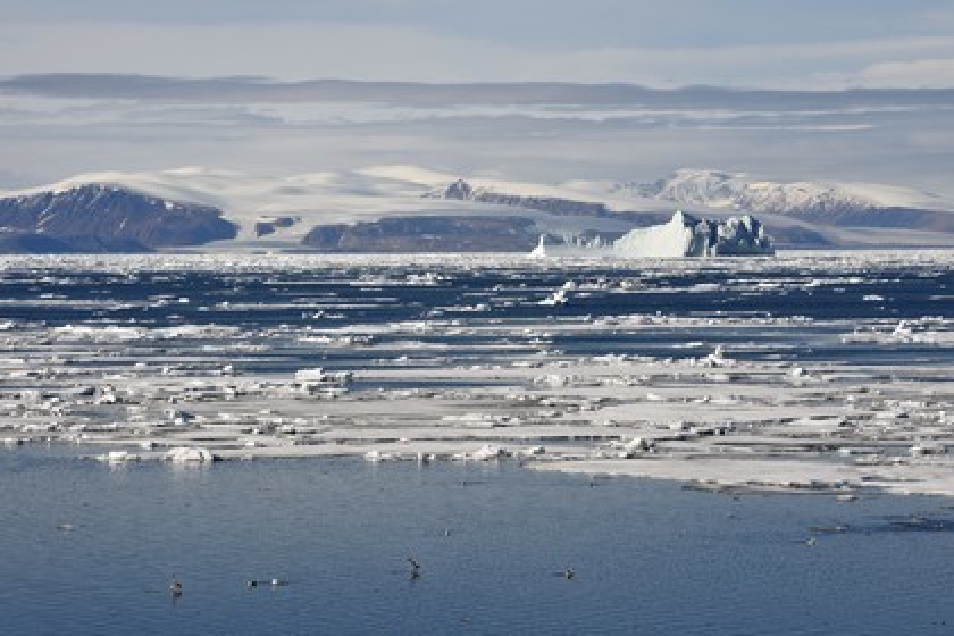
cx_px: 477
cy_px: 318
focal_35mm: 175
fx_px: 4637
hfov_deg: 11.7
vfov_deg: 7.8
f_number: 14
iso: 200
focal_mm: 175
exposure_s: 1/400
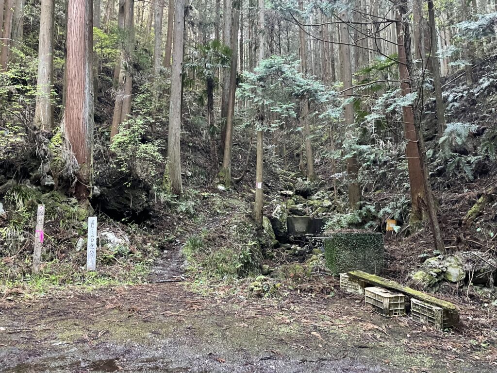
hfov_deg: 67.3
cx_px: 248
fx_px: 373
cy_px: 186
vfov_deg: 53.1
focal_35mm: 26
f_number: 1.6
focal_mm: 4.2
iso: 500
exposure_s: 1/46
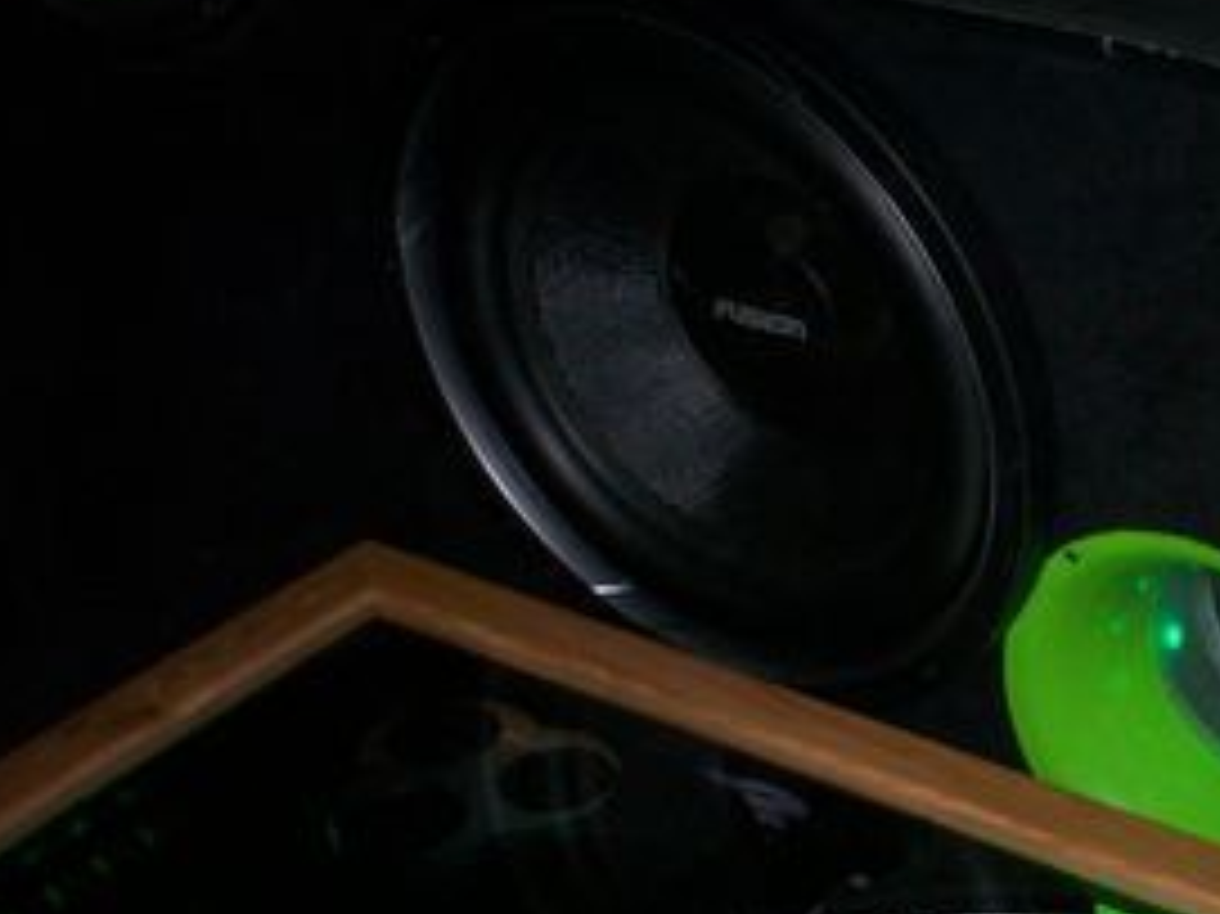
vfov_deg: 17.3
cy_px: 576
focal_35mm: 85
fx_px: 2994
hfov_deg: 21.6
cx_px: 1414
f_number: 4.5
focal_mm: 6
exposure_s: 1/60
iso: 140
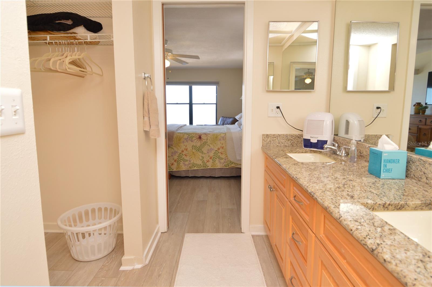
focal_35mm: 18
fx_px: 216
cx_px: 216
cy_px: 144
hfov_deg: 90.1
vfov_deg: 67.3
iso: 400
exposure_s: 1/80
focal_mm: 12
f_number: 4.5
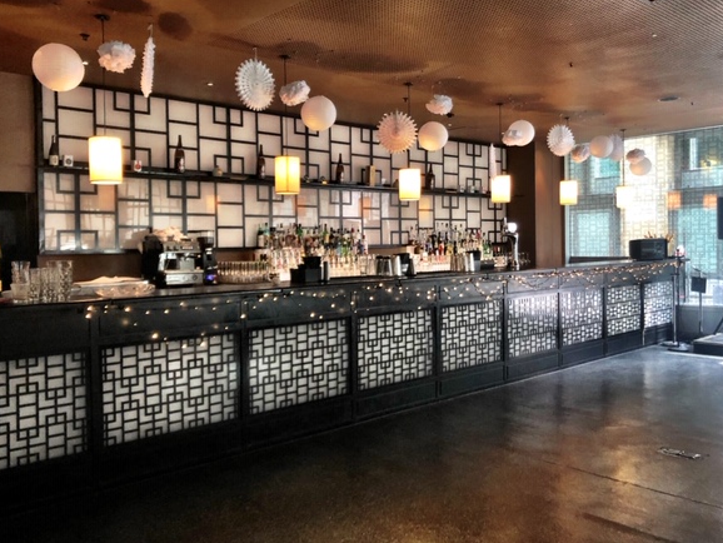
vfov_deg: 45.5
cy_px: 255
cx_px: 351
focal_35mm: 31
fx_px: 648
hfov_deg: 58.3
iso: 40
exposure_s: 1/25
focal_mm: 3.99
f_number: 1.8
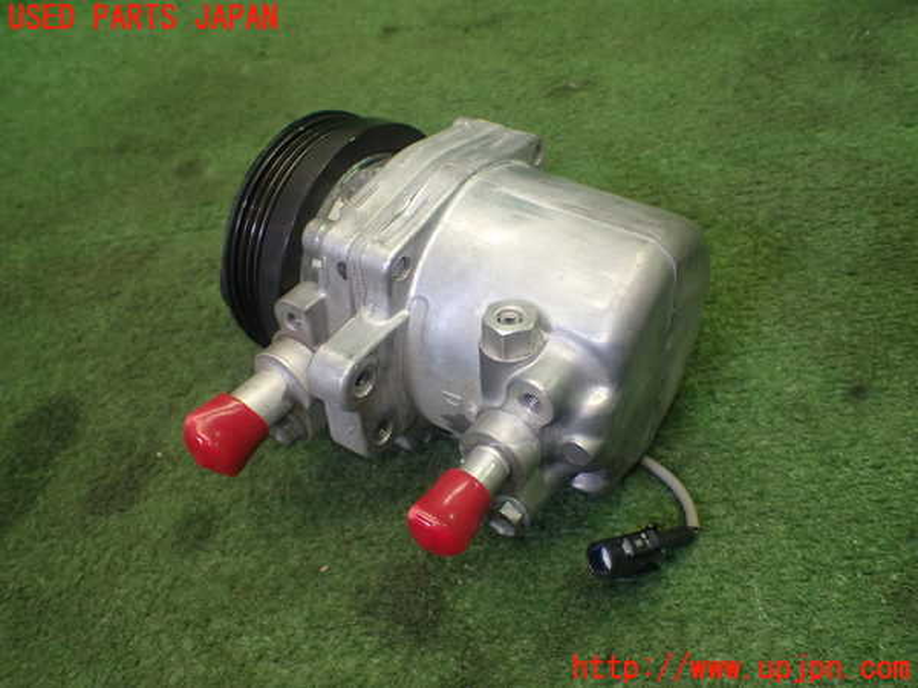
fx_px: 796
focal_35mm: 30
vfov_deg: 46.8
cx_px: 459
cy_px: 344
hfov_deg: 60.0
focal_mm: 5.4
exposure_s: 1/125
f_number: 2.3
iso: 320
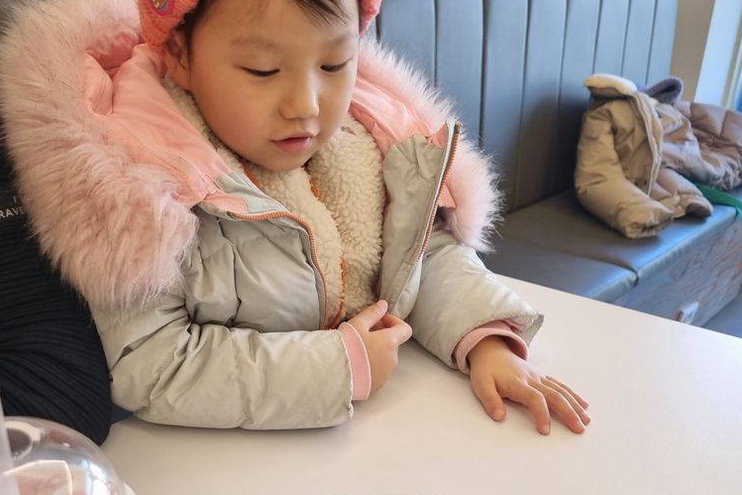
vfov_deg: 33.4
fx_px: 804
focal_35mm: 39
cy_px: 379
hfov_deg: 49.4
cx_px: 317
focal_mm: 5.4
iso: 80
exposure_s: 1/120
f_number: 1.8
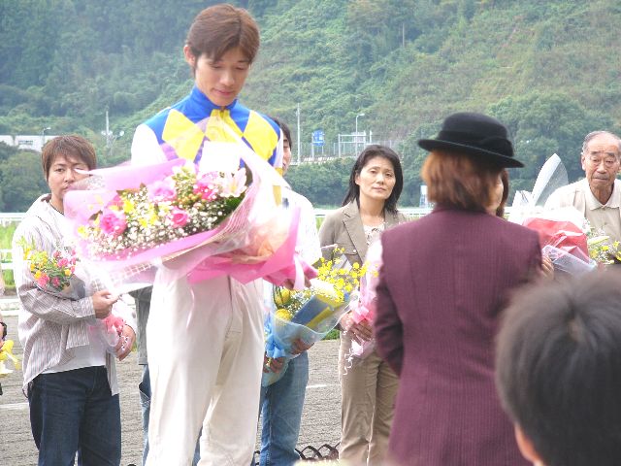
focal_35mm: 162
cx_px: 310
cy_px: 233
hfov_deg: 12.2
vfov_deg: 9.2
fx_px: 2906
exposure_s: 1/50
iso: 50
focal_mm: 27
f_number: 2.8
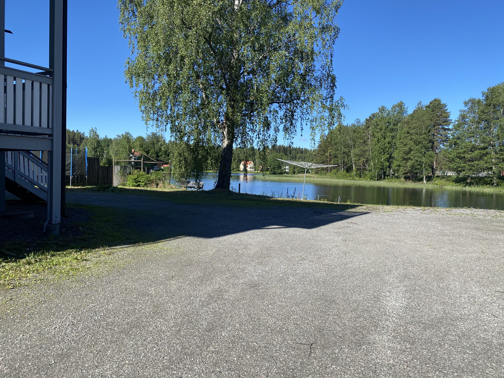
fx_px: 379
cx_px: 252
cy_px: 189
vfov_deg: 53.1
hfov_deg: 67.3
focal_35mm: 26
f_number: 1.8
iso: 32
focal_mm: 4.25
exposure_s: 1/1808
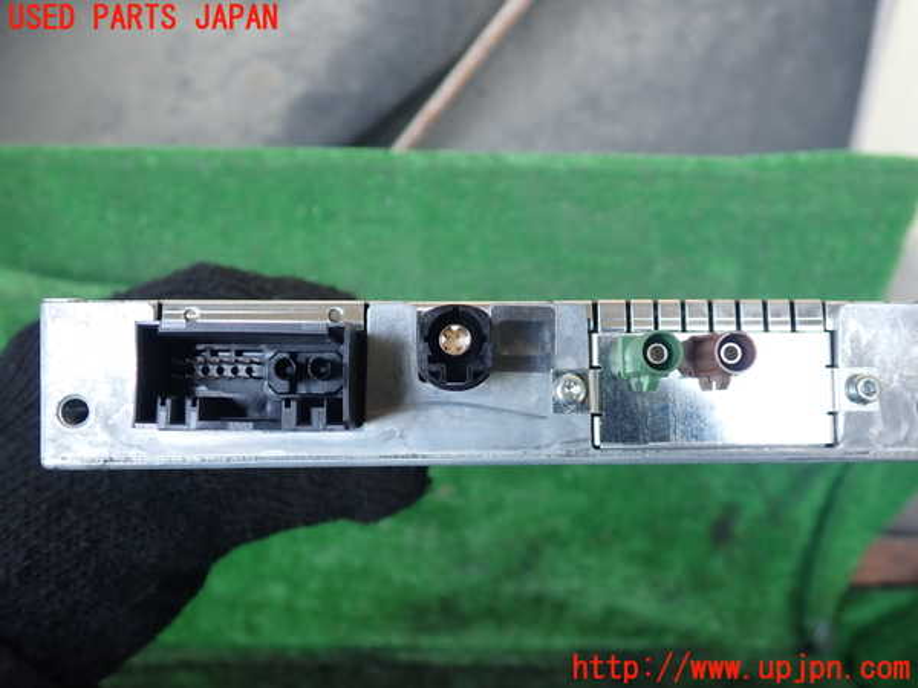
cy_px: 344
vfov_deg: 46.8
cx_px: 459
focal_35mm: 30
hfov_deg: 60.0
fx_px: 796
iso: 160
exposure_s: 1/60
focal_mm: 5.4
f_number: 2.3
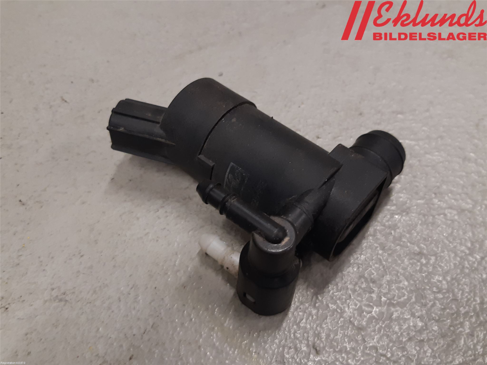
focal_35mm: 26
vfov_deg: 53.1
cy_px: 182
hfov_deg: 67.3
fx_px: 366
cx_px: 244
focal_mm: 3.93
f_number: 1.7
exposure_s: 1/50
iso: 100
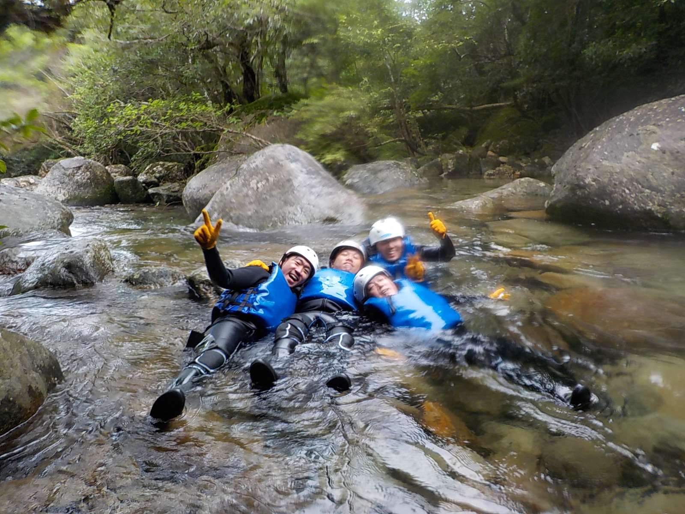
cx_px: 342
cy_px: 257
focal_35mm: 30
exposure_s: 1/40
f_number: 3.3
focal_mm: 4.1
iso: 125
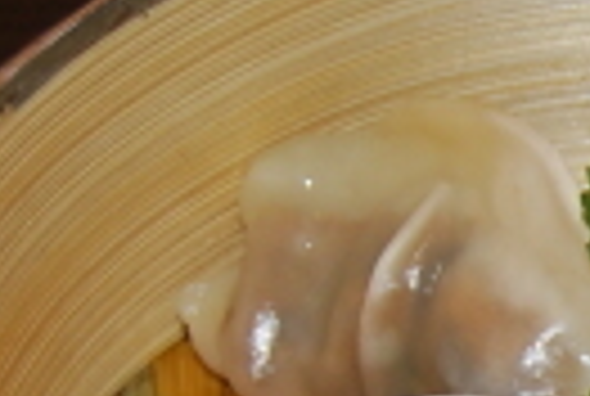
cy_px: 542
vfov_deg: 4.5
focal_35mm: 304
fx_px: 4994
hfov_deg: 6.6
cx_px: 1094
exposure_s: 1/60
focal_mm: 26
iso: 200
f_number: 4.2
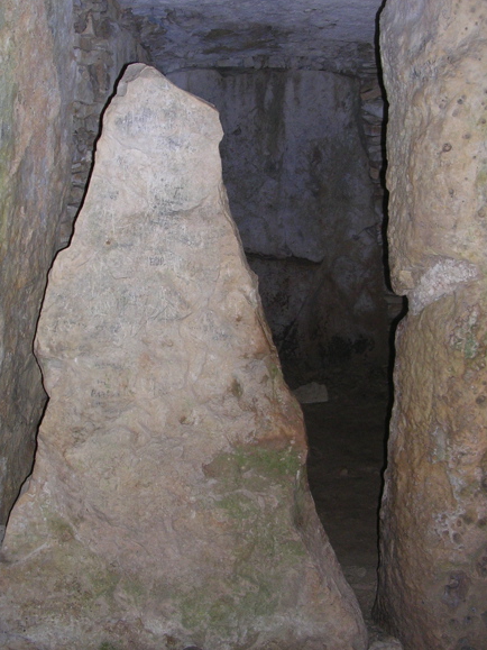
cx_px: 224
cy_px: 333
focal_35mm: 42
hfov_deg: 34.3
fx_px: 788
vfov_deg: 44.8
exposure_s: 1/60.1
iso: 77
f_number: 2.8
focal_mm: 5.8
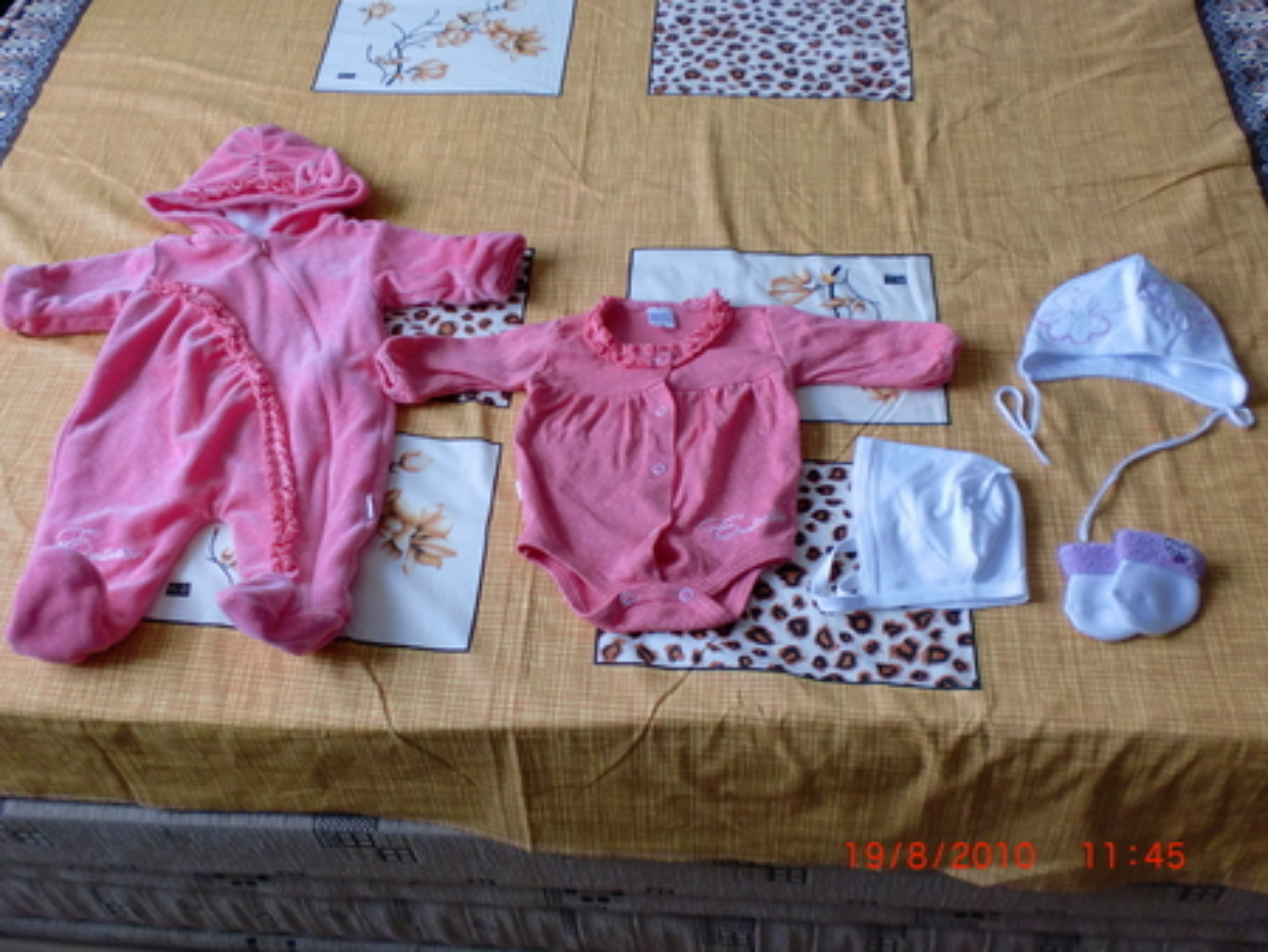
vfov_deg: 40.7
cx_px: 634
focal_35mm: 35
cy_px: 476
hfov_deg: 52.6
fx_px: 1283
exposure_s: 1/60
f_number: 3.1
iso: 160
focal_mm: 6.3
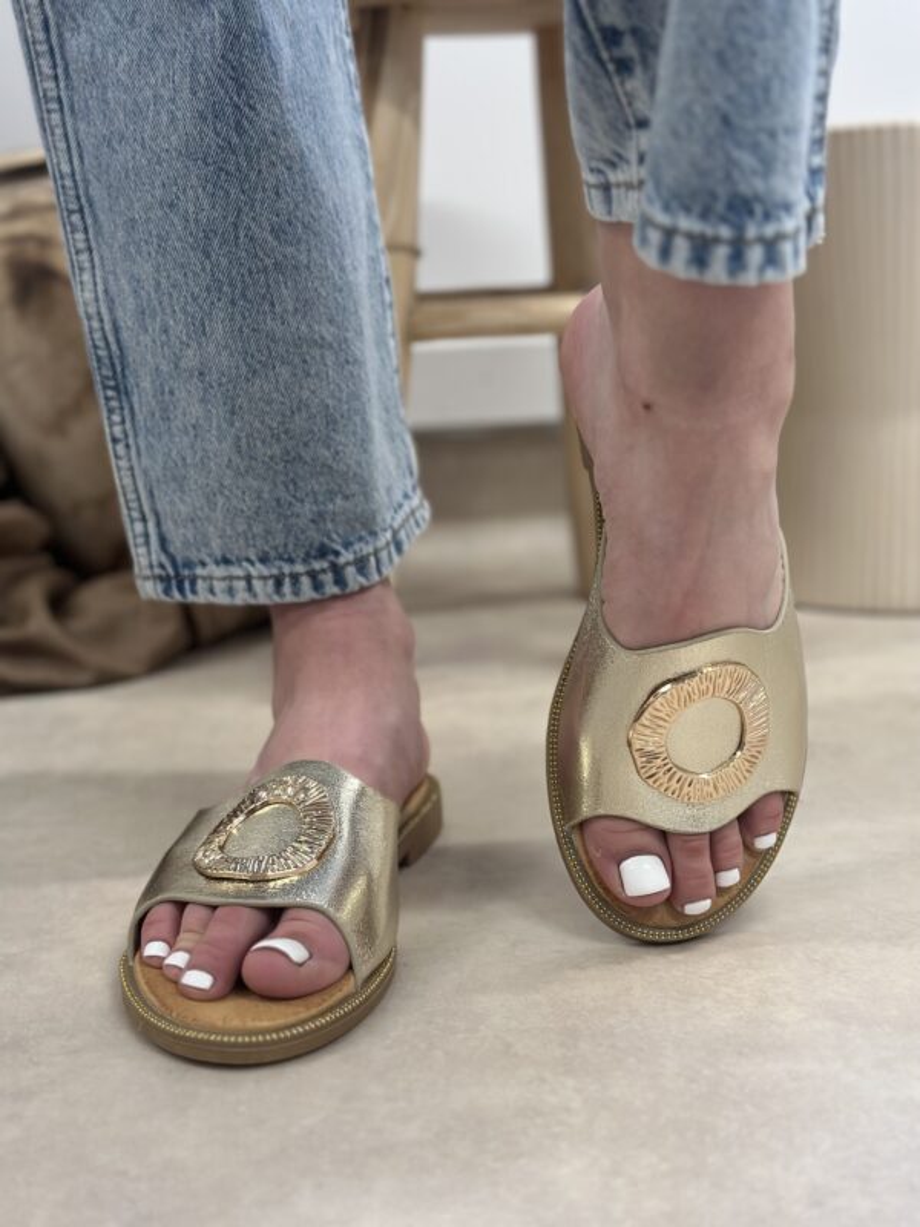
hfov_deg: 30.3
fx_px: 1701
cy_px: 614
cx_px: 460
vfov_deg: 39.7
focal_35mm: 48
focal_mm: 6.86
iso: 200
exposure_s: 1/100
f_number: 1.78
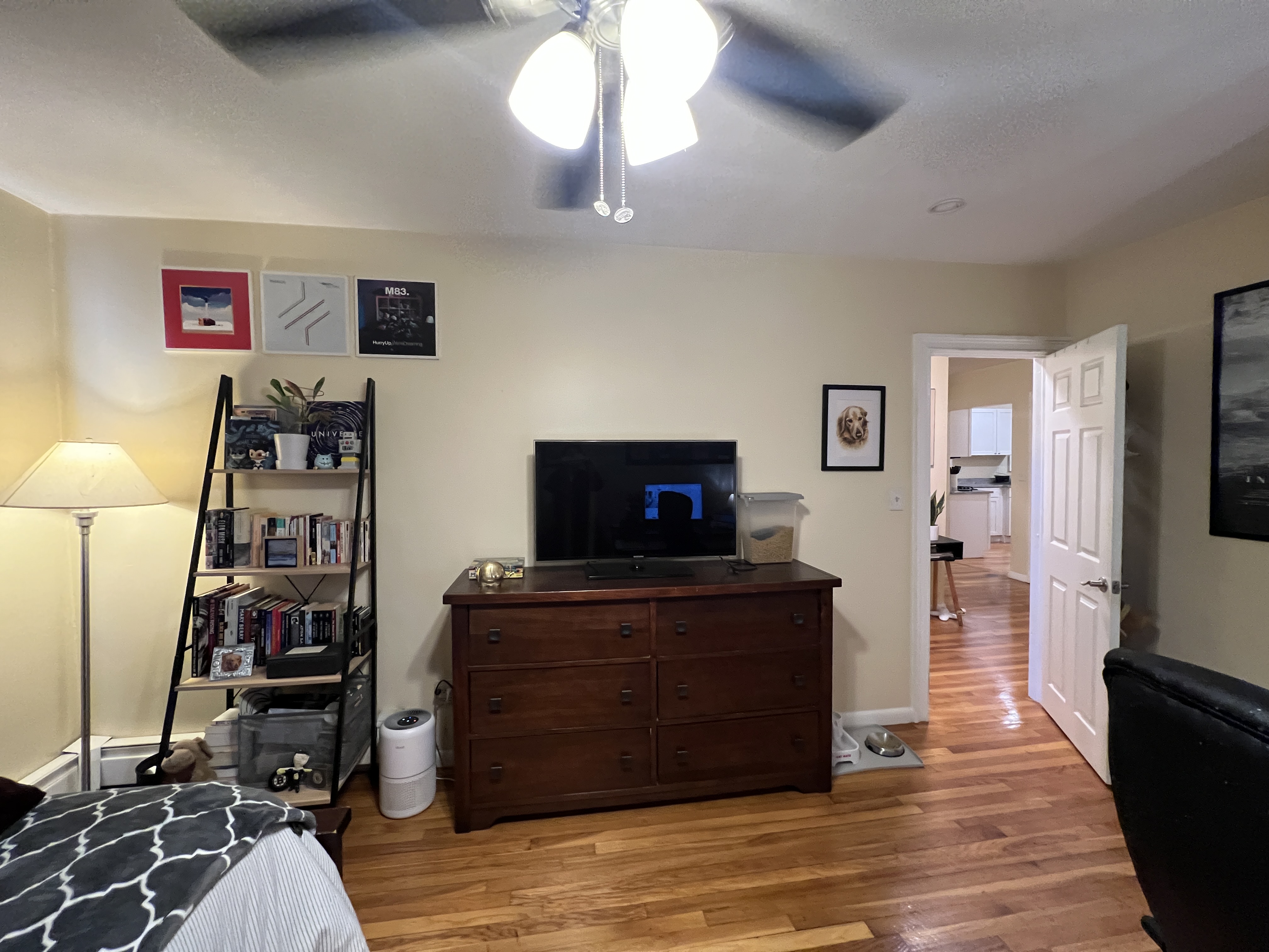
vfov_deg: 89.9
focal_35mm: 13
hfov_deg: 106.2
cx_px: 634
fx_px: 477
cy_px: 476
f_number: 1.8
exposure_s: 1/60
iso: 500
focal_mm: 1.57
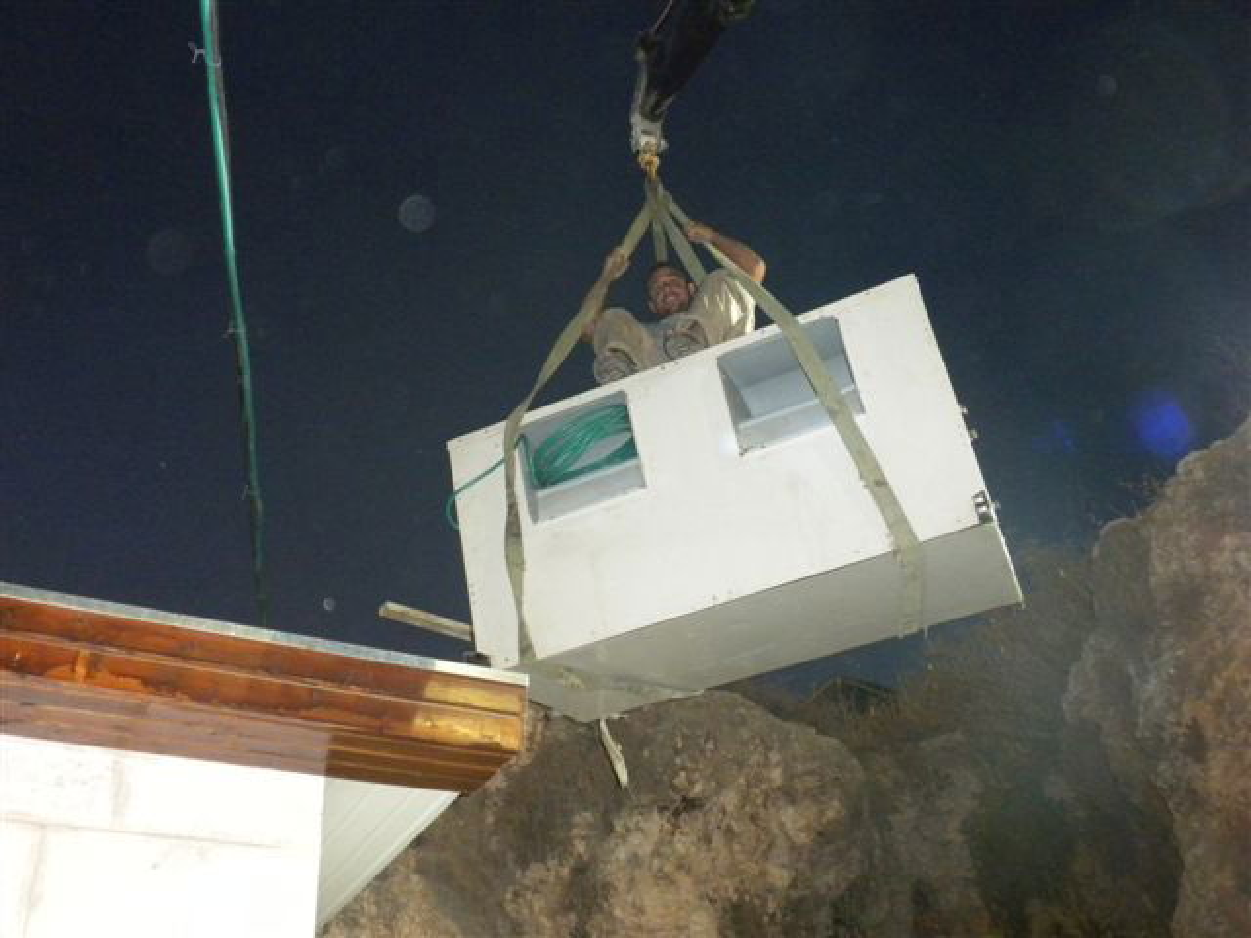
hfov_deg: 50.1
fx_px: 1337
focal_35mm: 37
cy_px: 469
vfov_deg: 38.7
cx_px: 626
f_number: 3.5
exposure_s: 1/30
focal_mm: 6.6
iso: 582
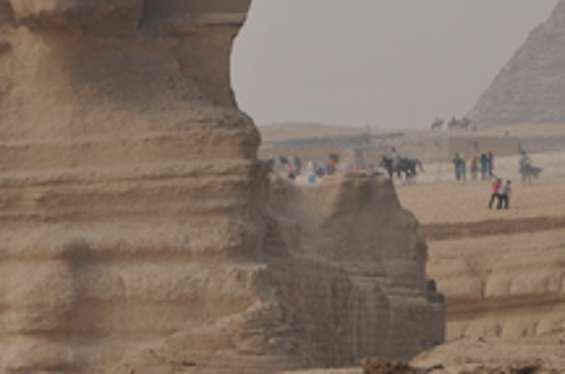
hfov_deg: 7.9
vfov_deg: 5.3
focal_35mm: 260
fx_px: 4072
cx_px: 157
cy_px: 188
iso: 250
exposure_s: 1/800
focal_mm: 85
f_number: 10
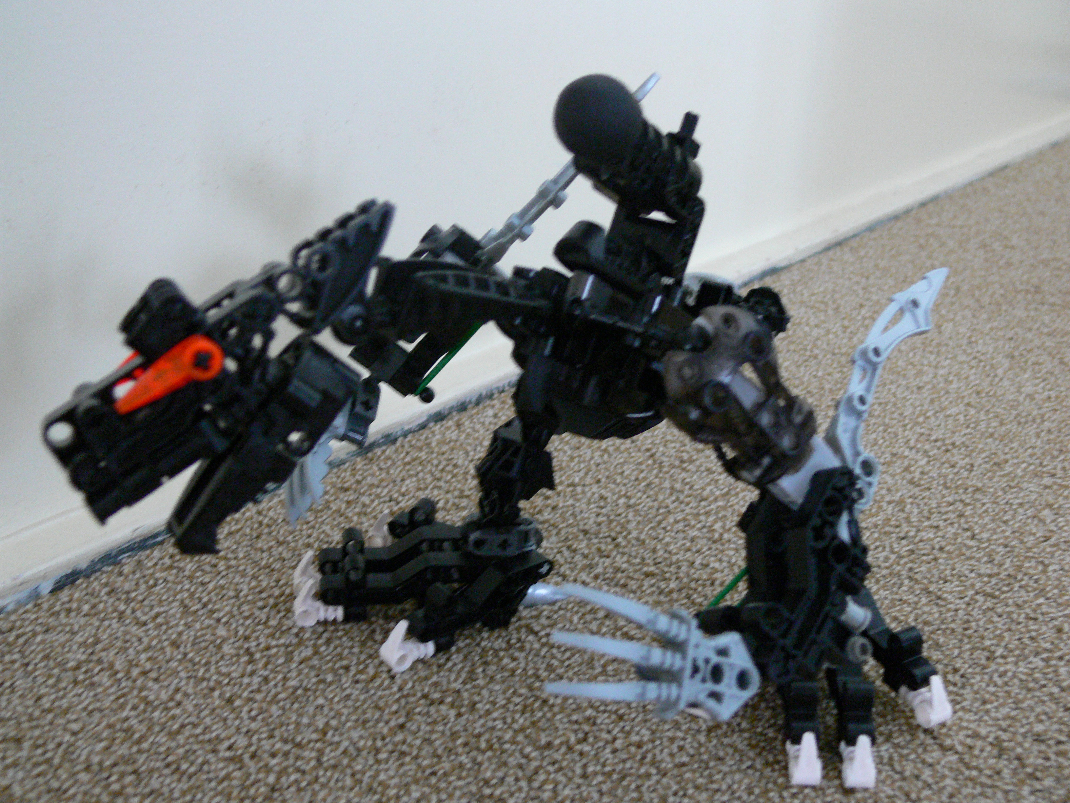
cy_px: 402
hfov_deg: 47.9
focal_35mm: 39
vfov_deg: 36.8
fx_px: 1206
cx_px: 535
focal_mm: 8.3
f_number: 2.8
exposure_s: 1/5
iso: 200
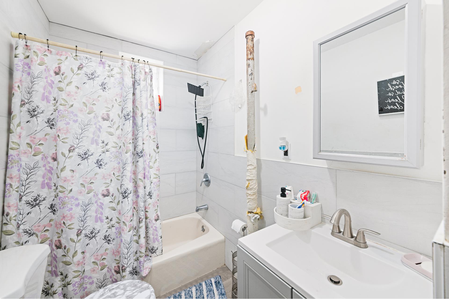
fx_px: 150
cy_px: 150
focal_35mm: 12
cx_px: 224
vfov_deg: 90.0
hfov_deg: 112.6
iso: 640
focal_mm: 12
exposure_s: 1/10
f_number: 10
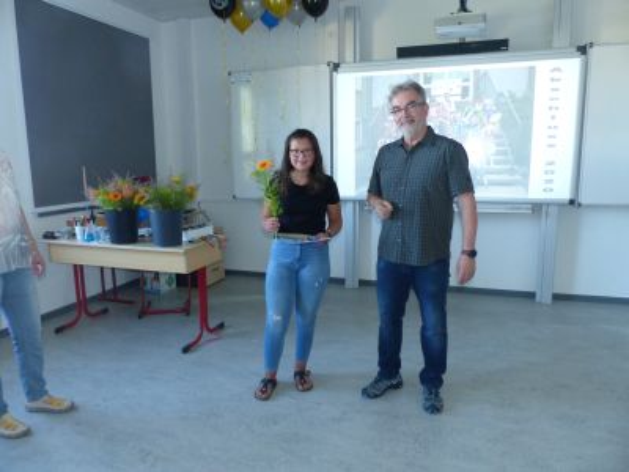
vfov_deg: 54.9
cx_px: 314
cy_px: 236
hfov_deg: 69.4
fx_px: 454
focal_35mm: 25
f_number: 2.8
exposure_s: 1/60
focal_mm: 4.5
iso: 400
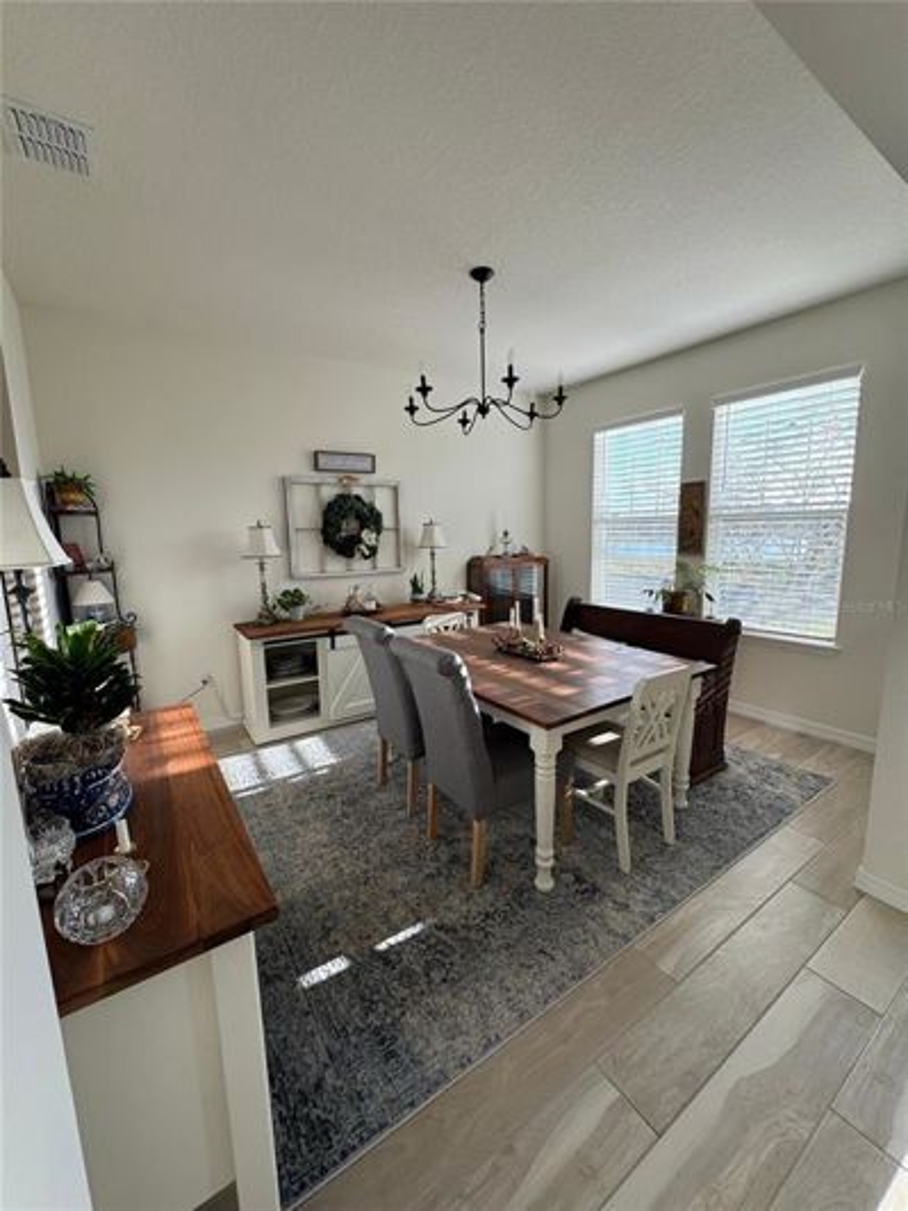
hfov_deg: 85.7
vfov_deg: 102.1
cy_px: 606
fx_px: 490
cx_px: 454
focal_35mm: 14
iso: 40
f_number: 2.2
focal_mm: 2.22
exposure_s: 1/117
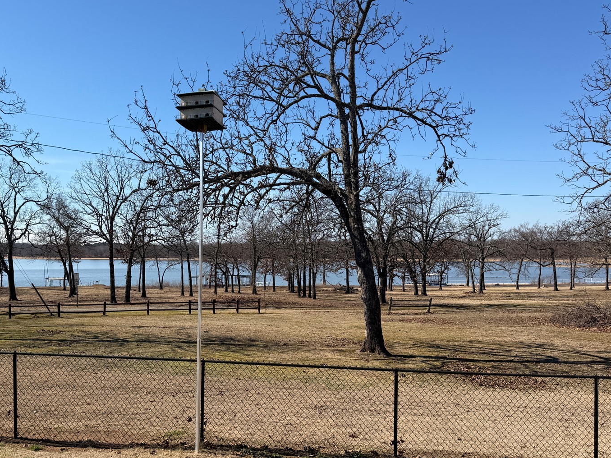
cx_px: 251
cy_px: 273
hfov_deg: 53.7
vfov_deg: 41.6
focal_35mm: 34
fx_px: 600
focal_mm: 6.76
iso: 80
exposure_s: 1/4975
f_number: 1.78
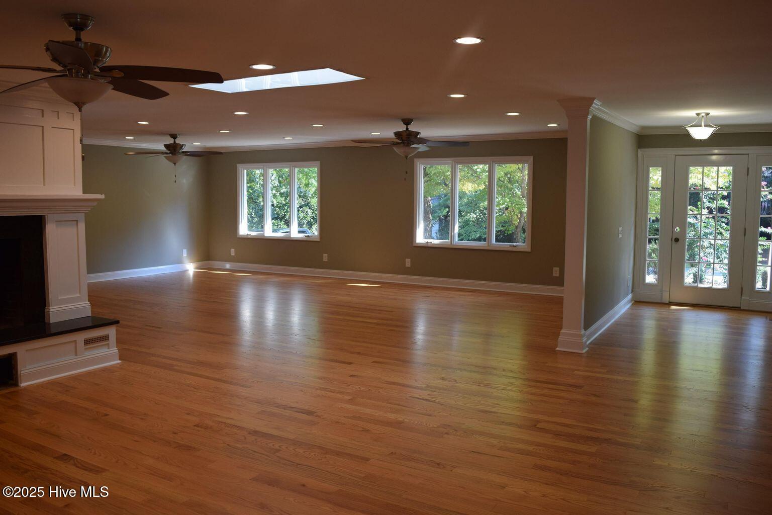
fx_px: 643
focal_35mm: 30
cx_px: 386
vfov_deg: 43.6
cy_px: 258
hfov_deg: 61.9
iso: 400
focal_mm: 20
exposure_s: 1/125
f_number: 5.6
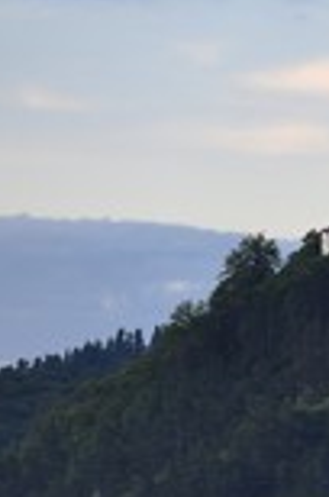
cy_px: 265
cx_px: 674
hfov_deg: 2.5
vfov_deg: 3.8
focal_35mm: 547
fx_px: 7532
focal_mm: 200
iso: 800
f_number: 6.3
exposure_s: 1/200
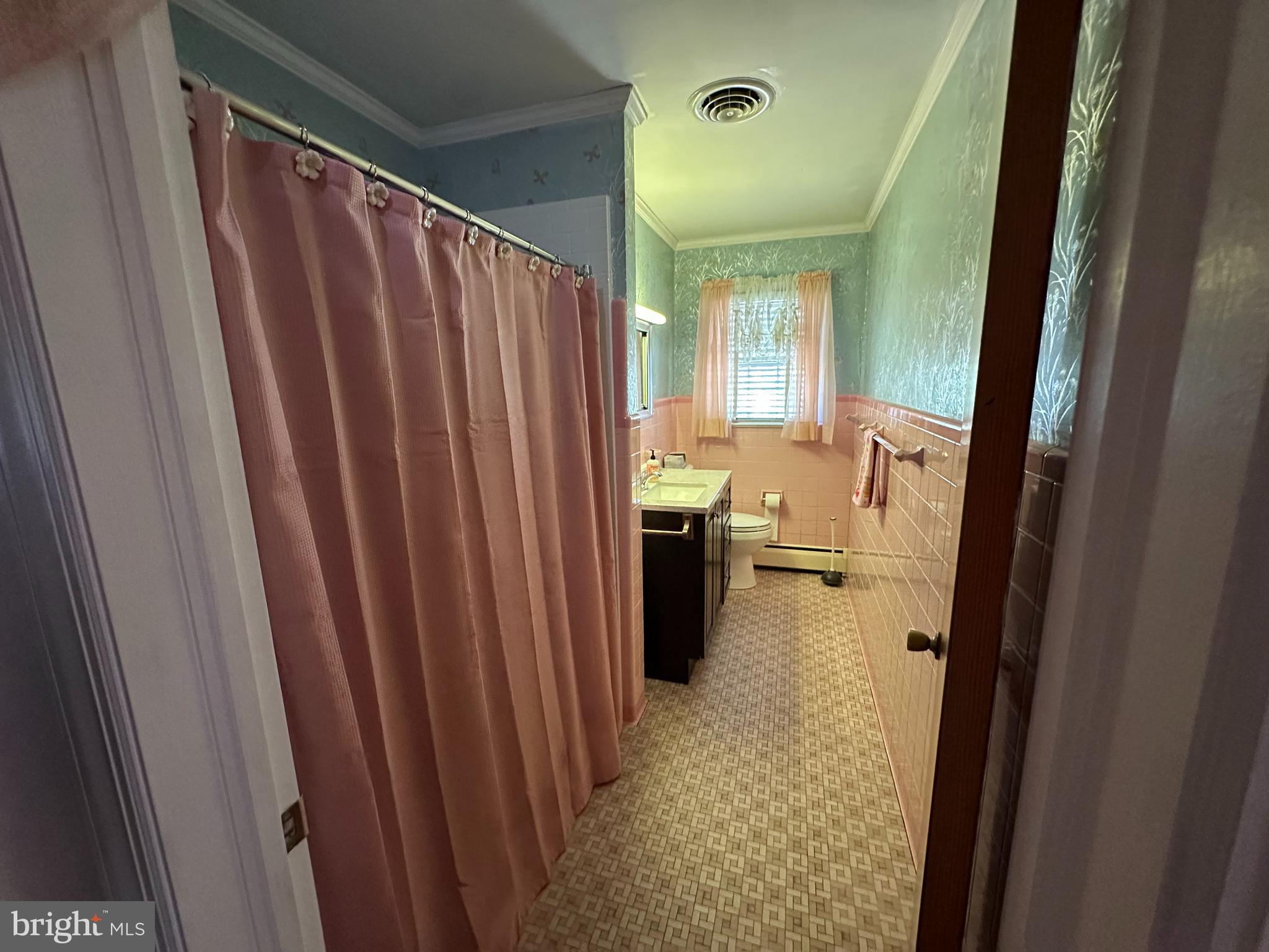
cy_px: 476
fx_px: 513
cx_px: 634
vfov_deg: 85.7
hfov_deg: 102.1
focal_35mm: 14
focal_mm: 2.22
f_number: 2.2
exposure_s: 1/60
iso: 800
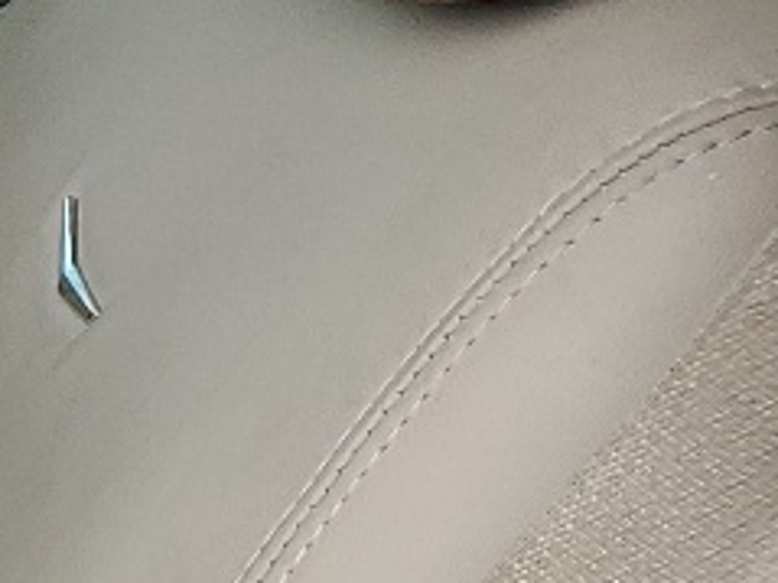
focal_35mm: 174
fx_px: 3909
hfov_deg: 9.2
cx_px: -1527
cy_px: 824
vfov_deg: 8.4
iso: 50
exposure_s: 1/625
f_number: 1.5
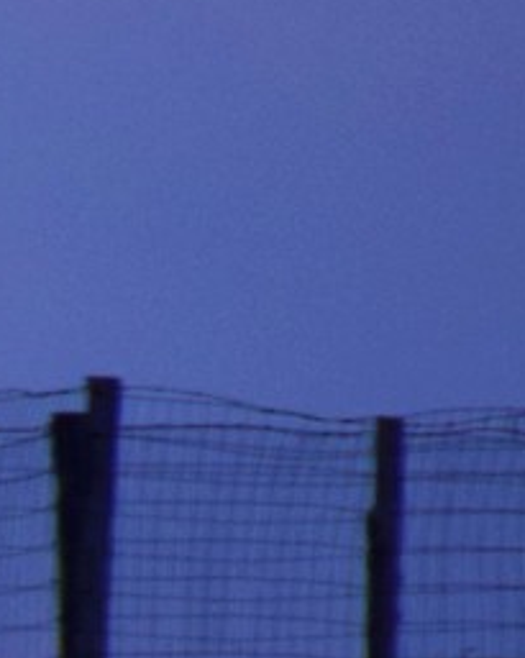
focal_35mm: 2633
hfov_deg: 0.6
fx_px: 51231
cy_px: 1088
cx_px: -2328
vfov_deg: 0.7
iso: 800
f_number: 5.6
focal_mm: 200
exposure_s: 1/200
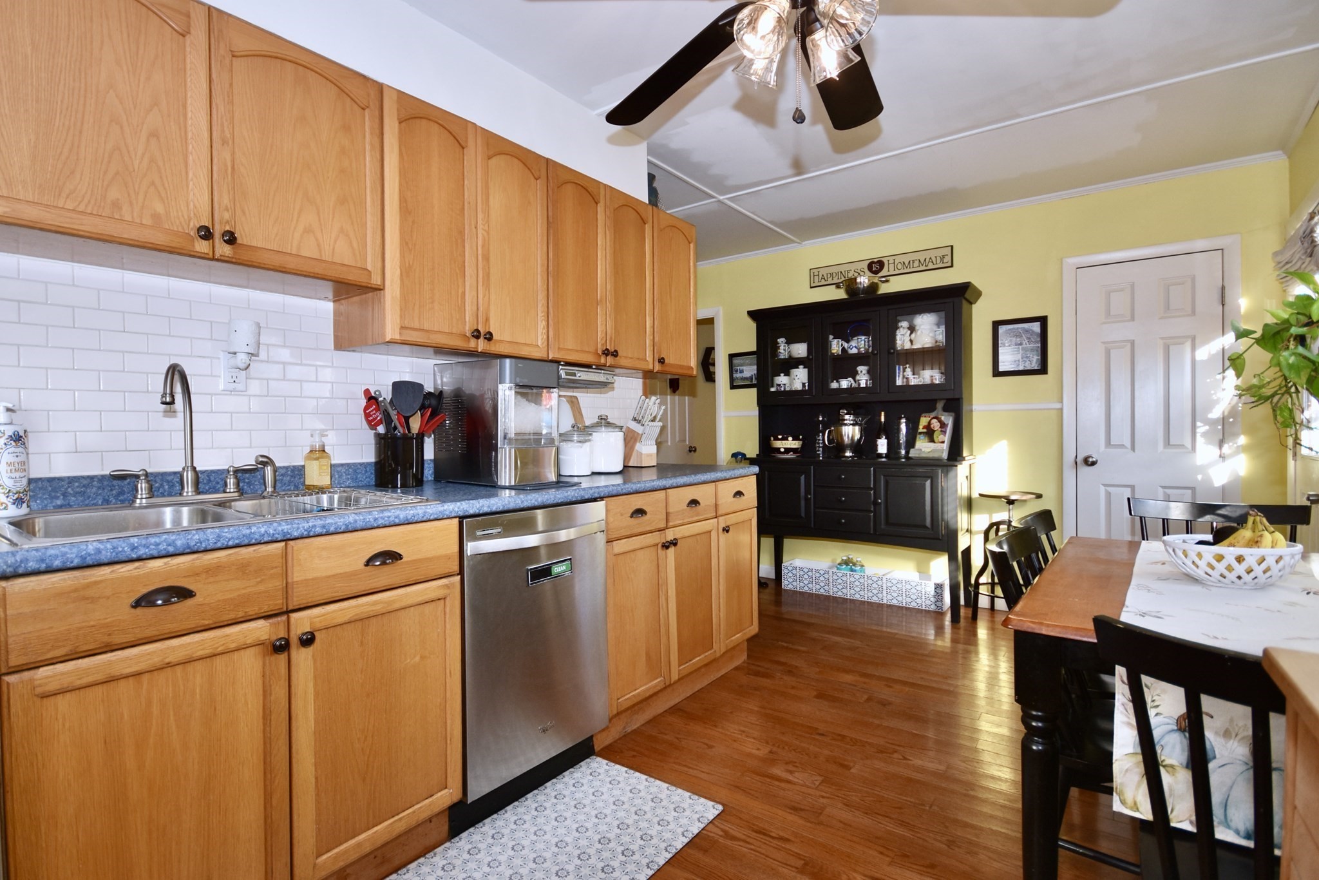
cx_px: 660
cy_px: 440
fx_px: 550
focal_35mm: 15
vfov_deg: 77.3
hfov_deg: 100.4
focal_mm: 10
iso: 280
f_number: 4
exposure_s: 1/60
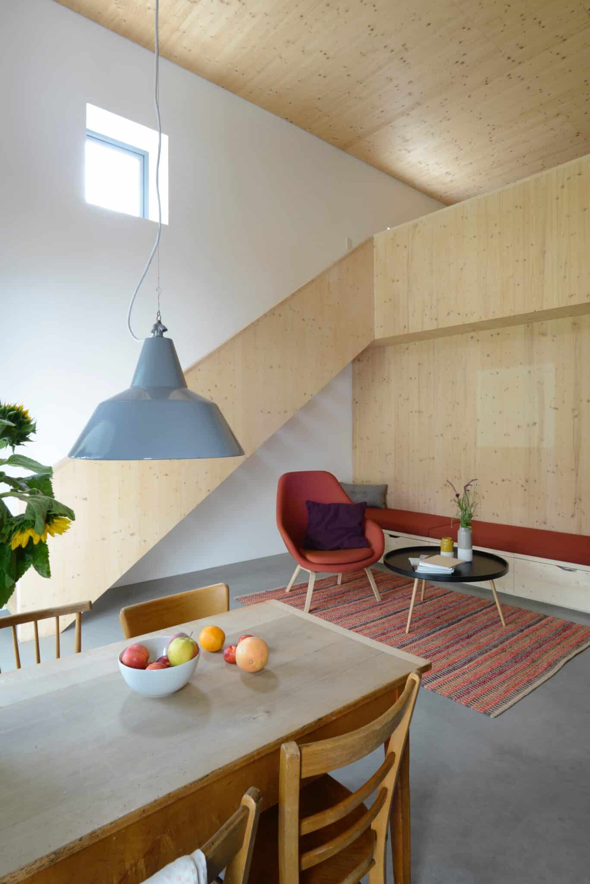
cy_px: 442
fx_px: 491
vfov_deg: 84.0
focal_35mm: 20
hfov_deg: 62.0
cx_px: 295
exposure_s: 1/2
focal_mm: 20
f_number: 13
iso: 100
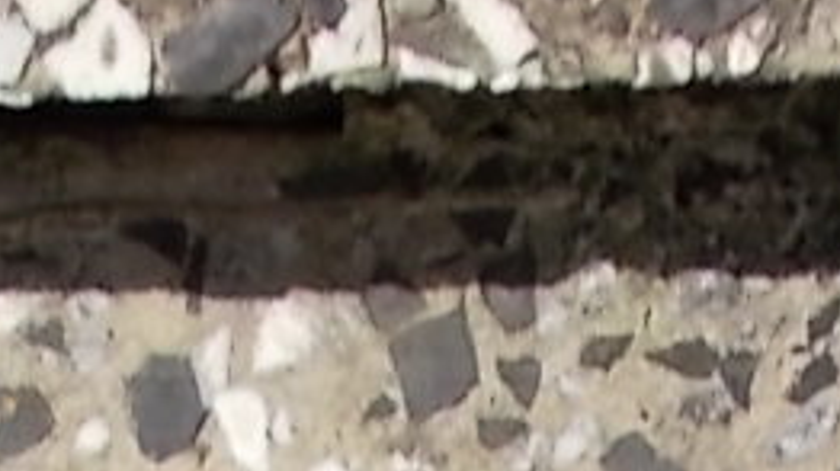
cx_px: 221
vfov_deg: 6.0
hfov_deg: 12.4
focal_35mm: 173
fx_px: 3851
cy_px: 1833
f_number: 8
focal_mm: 4.6
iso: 80
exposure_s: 1/125
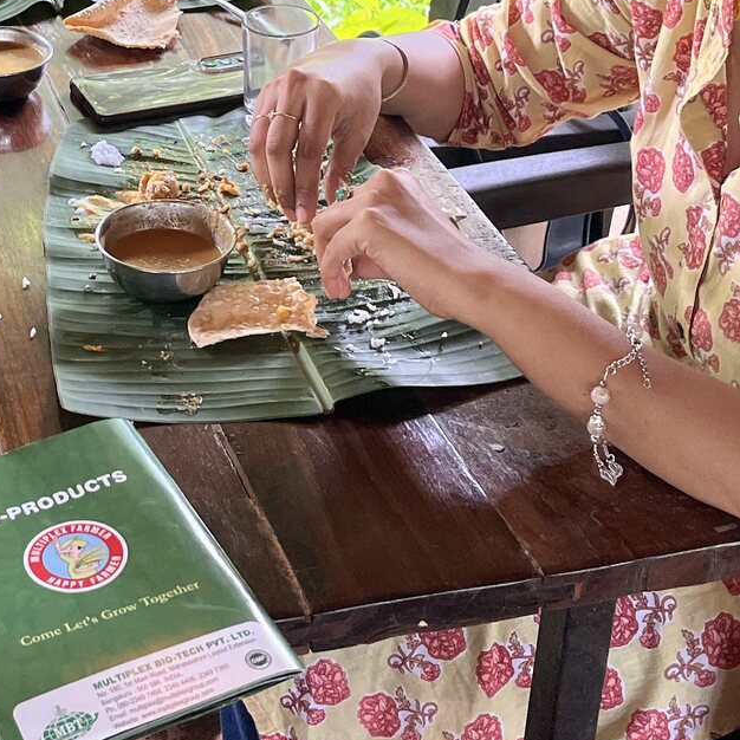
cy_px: 63
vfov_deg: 22.7
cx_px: 117
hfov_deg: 22.9
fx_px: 1790
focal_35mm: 74
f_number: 1.6
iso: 100
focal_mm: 5.1
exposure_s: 1/100
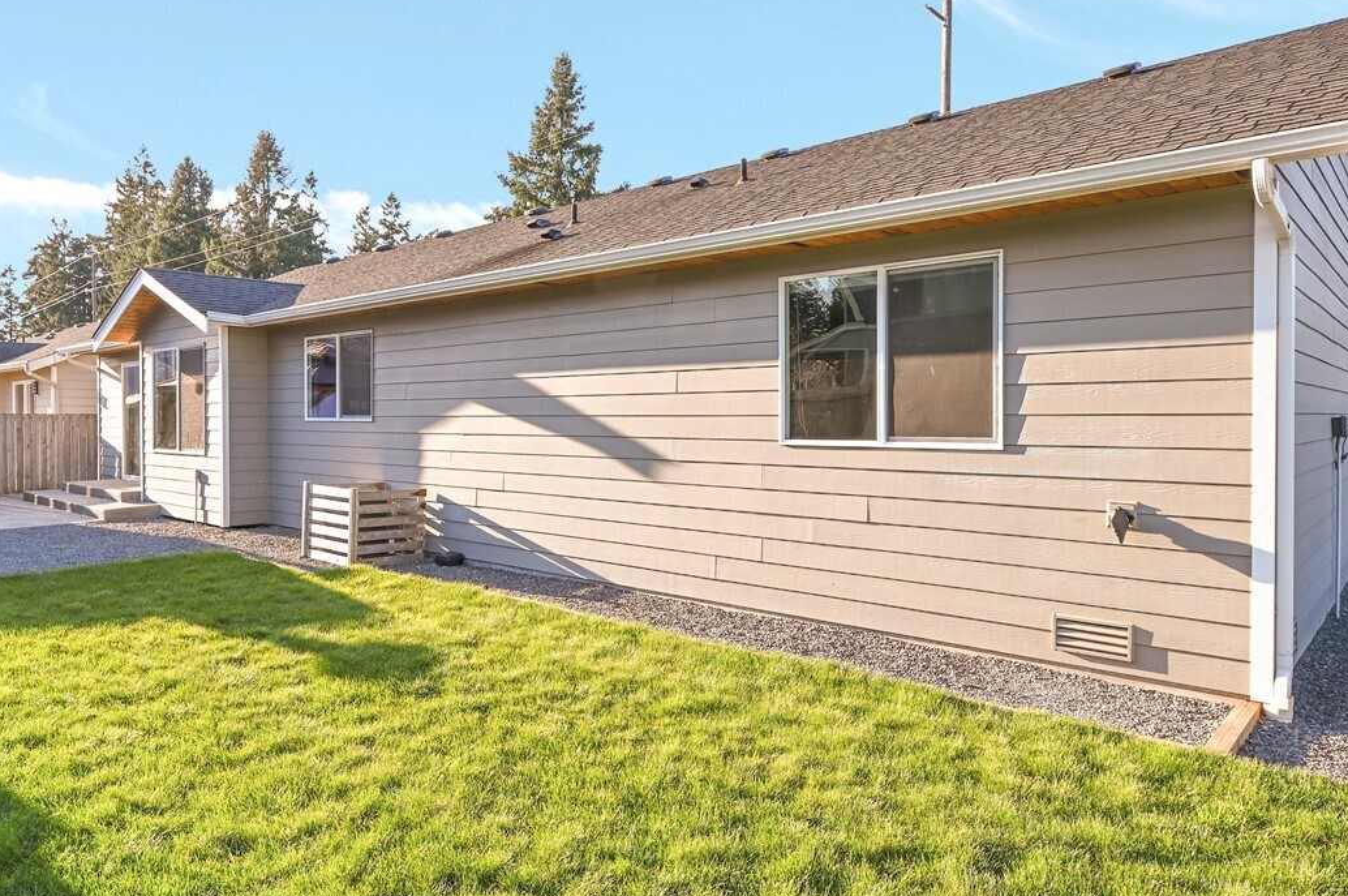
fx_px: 860
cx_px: 540
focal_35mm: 23
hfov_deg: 75.3
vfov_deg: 55.0
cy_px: 427
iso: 100
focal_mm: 14
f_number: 7.1
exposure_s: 1/80
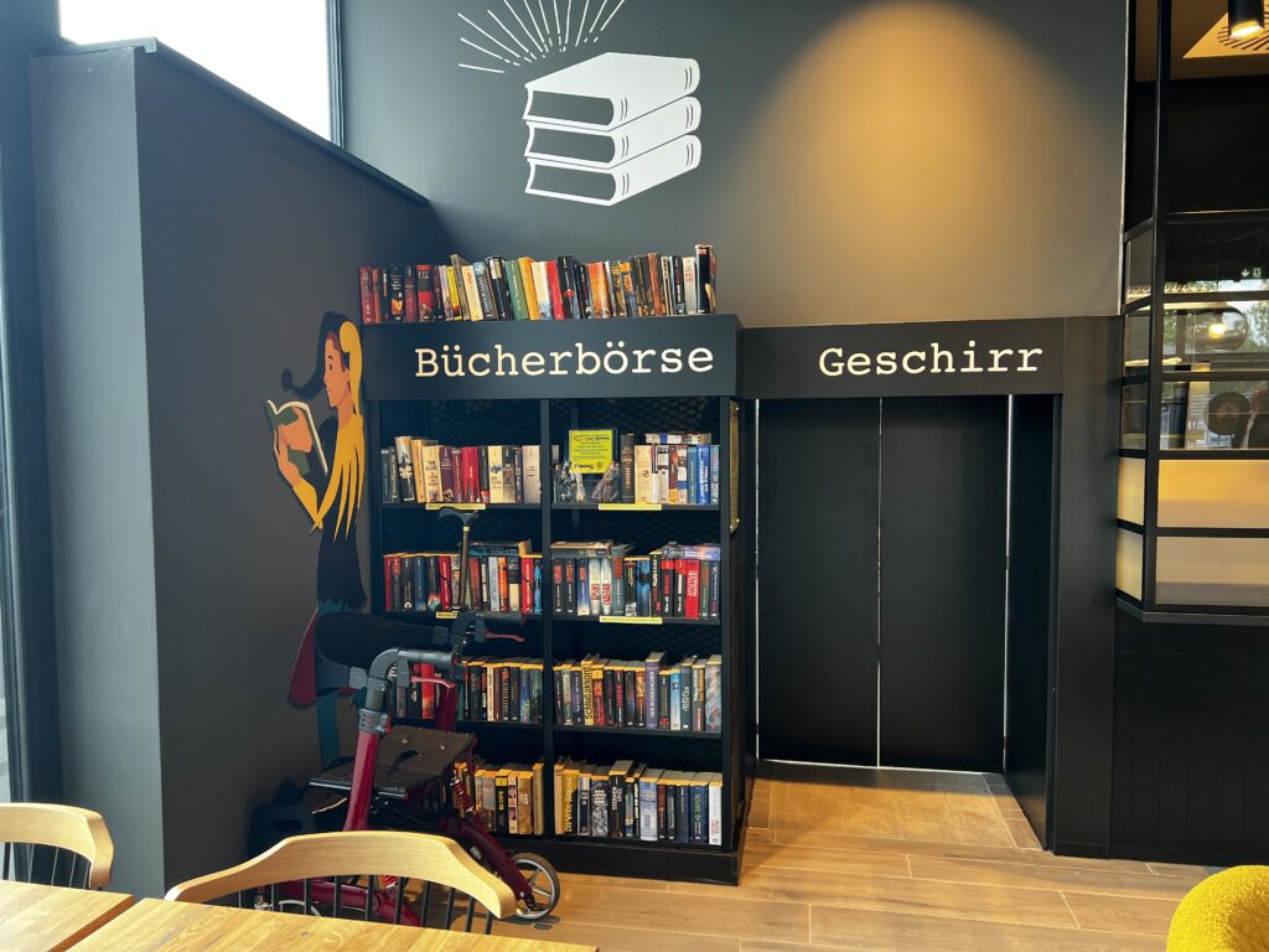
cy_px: 476
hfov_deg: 67.3
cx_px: 634
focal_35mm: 26
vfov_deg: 53.1
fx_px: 953
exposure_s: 1/121
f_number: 1.5
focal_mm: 5.7
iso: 125
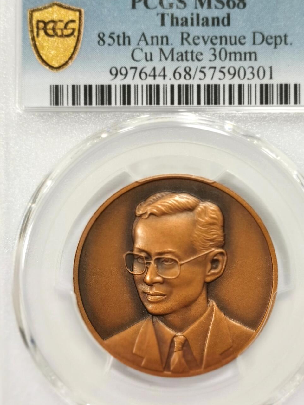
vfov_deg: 25.7
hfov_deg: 19.4
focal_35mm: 76
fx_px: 890
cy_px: 199
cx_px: 178
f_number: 11
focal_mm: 5.56
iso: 125
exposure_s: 1/100
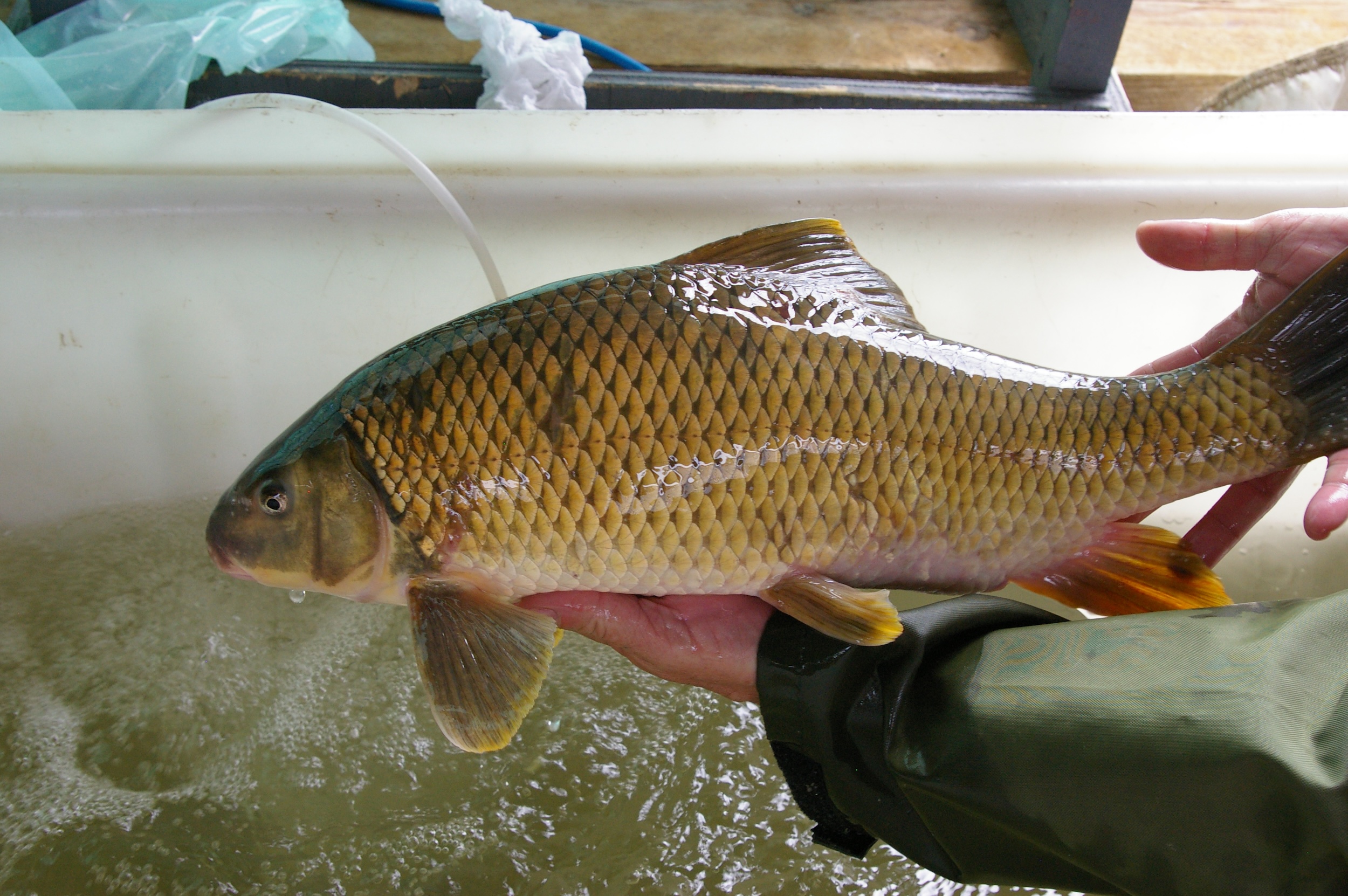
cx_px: 674
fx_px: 1571
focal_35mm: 42
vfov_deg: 31.8
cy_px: 448
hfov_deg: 46.4
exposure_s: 1/125
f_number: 6.7
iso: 800
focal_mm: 28
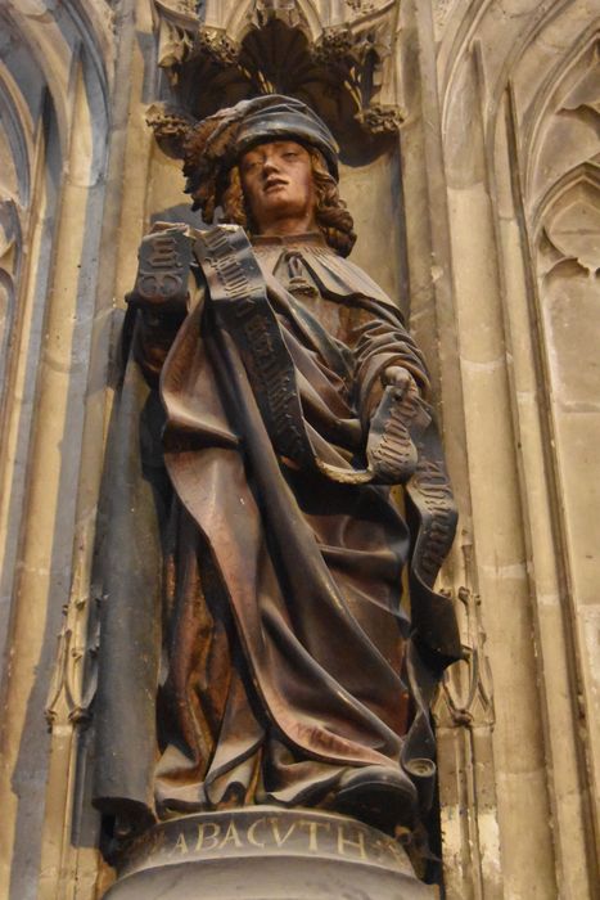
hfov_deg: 23.8
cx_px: 300
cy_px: 450
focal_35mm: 57
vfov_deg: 35.0
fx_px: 1424
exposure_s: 1/15
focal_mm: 38
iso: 12800
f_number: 4.8
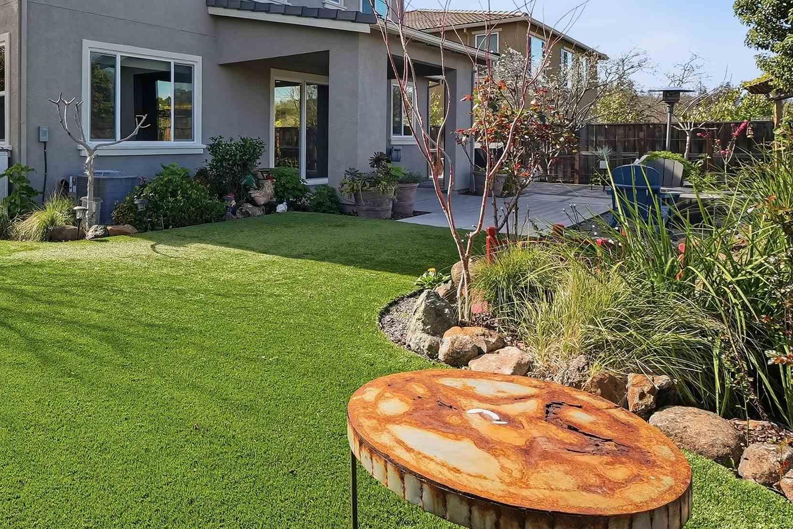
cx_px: 187
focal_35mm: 26
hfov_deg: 64.7
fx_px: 573
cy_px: 131
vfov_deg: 47.7
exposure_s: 1/500
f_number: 8
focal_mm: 14
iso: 400
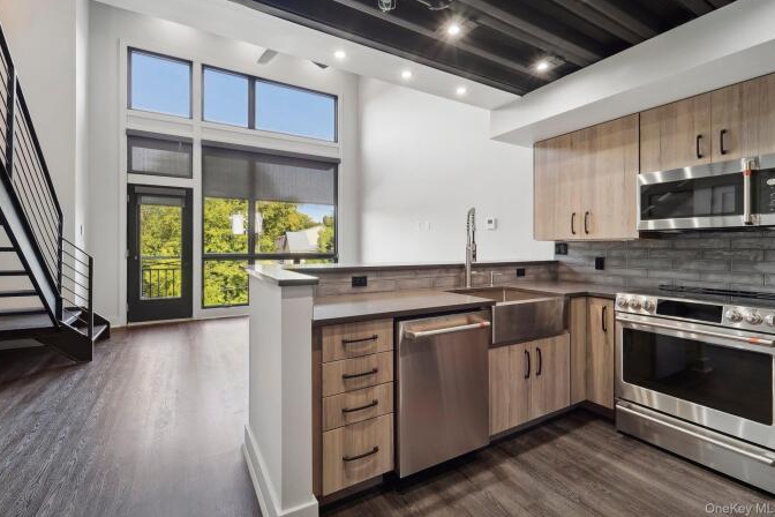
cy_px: 241
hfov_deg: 100.3
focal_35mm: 15
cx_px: 373
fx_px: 323
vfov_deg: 77.2
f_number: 8
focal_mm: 14
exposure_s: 1/30
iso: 400
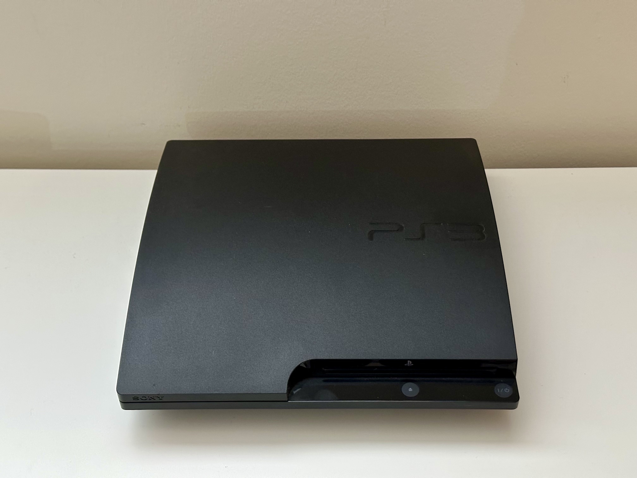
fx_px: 883
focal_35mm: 48
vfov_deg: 30.3
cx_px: 318
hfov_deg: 39.7
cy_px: 239
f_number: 1.78
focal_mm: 6.86
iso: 500
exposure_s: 1/30
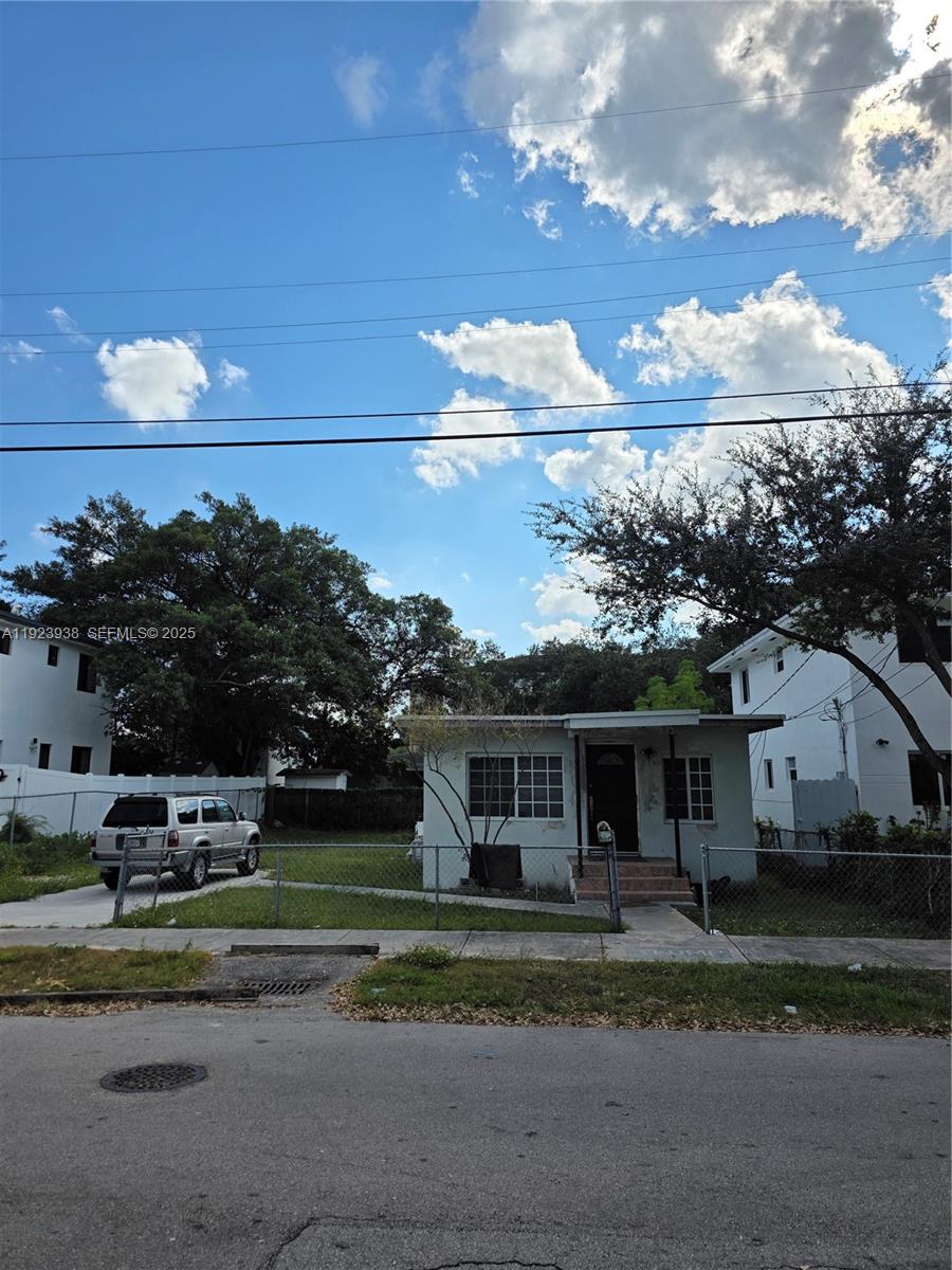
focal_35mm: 23
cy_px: 635
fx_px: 843
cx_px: 476
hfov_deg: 58.9
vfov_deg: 73.9
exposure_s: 1/7944
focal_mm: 6.3
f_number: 1.7
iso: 40
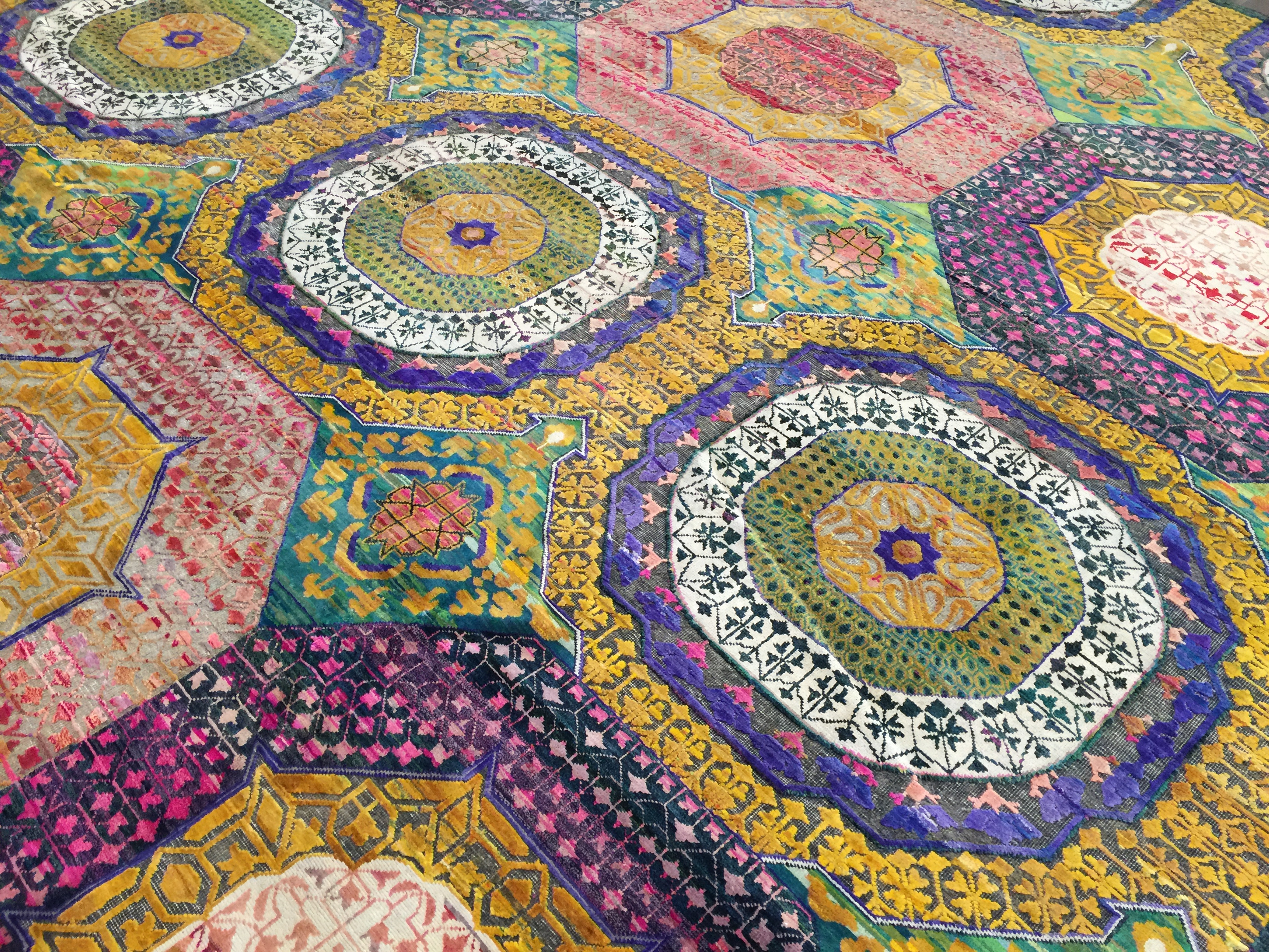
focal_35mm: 29
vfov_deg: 48.2
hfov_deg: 61.7
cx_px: 634
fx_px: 1063
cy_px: 476
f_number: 2.2
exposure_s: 1/15
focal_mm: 4.15
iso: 80
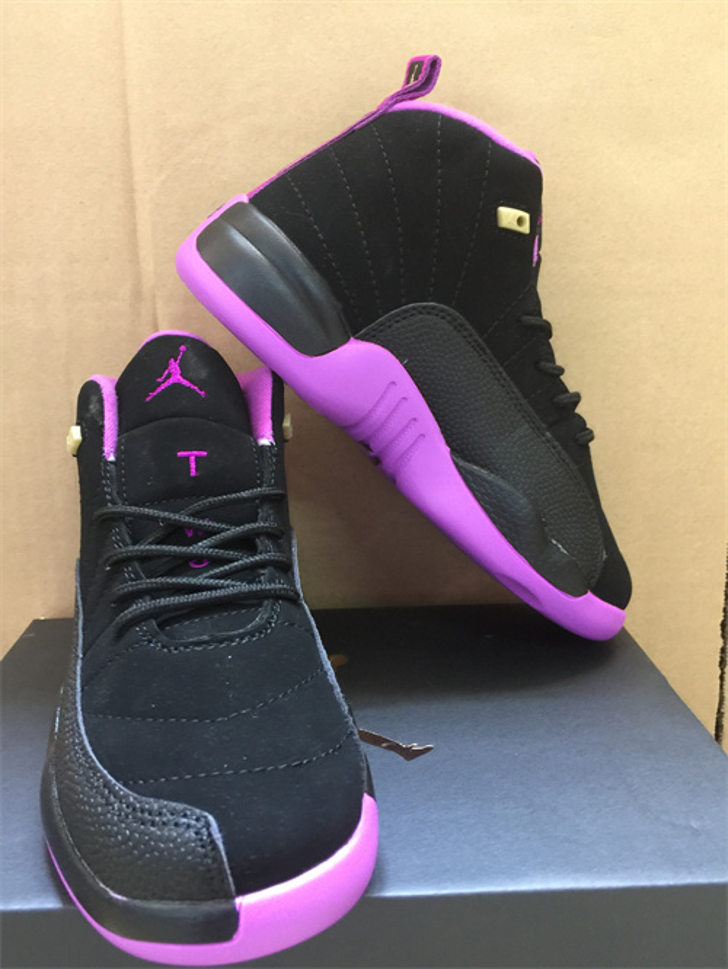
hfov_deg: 48.3
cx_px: 364
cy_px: 484
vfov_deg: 61.6
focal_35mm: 29
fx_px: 813
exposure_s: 1/8
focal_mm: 4.15
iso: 125
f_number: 2.2
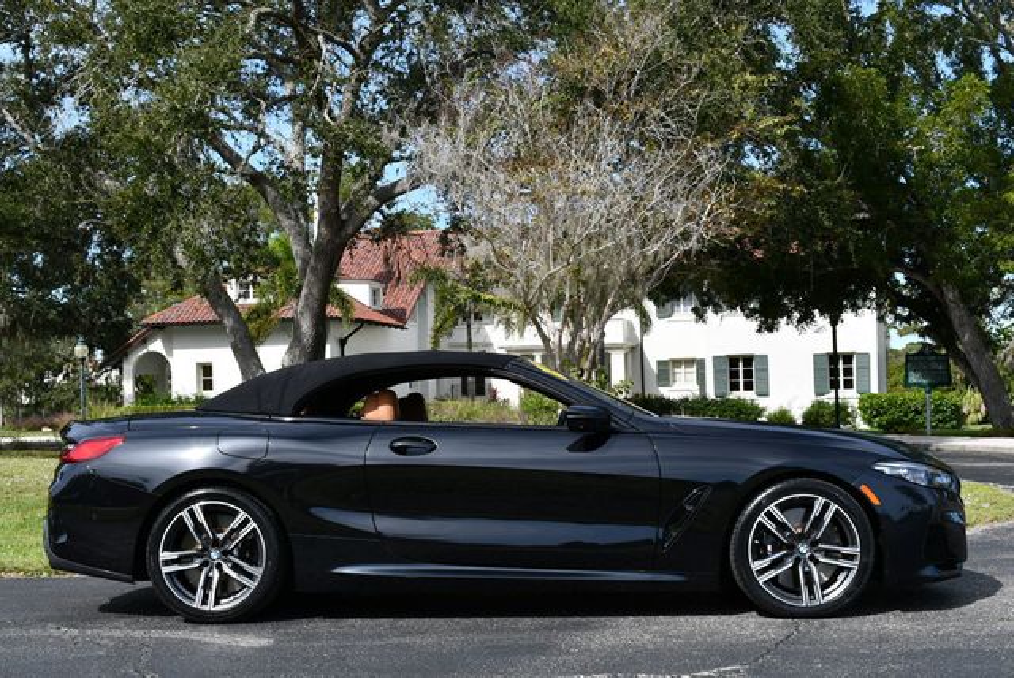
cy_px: 339
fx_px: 1353
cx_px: 507
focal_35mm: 48
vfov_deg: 28.1
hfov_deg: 41.1
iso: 100
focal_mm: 24
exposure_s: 1/250
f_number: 8
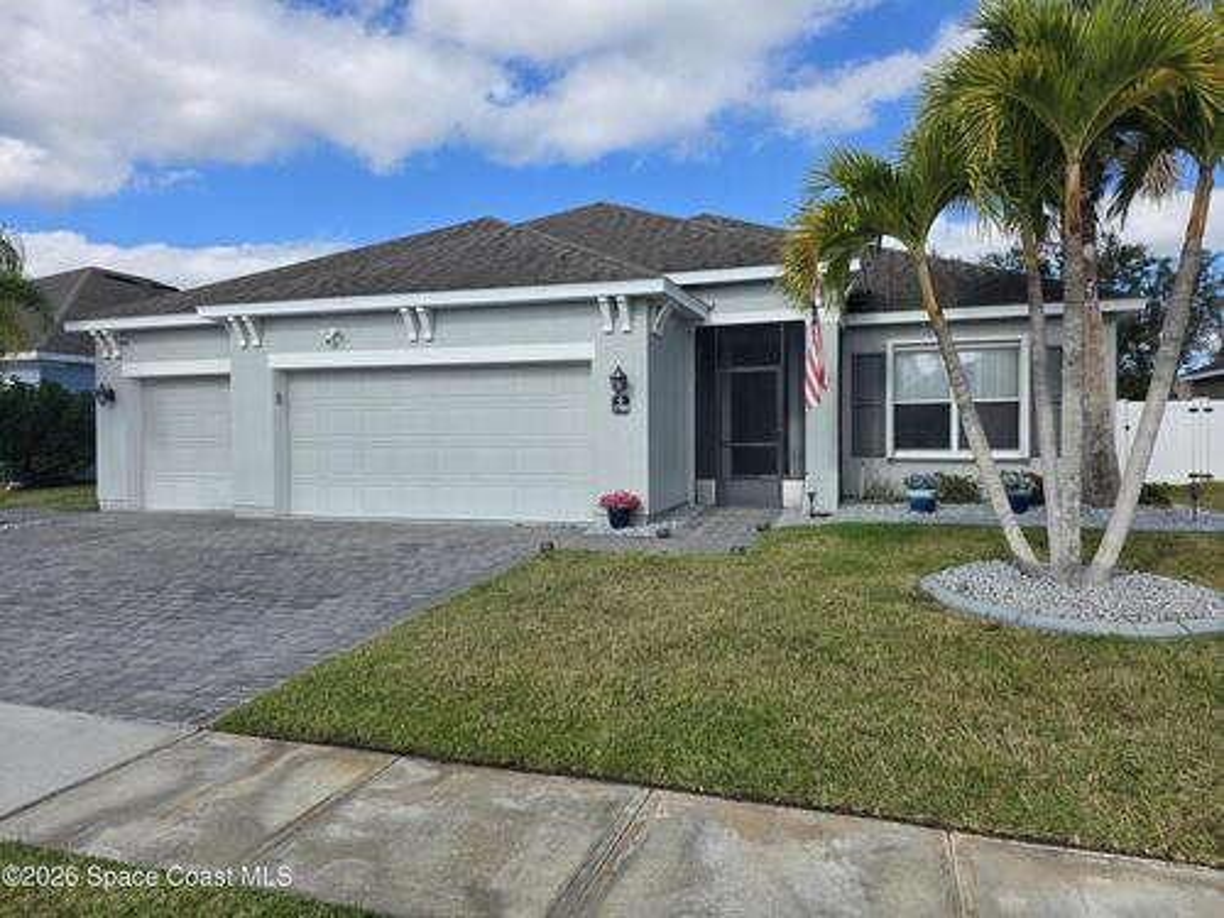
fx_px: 813
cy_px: 459
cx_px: 612
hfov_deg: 73.9
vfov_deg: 58.9
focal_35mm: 23
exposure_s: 1/5447
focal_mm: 6.25
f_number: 1.7
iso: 80
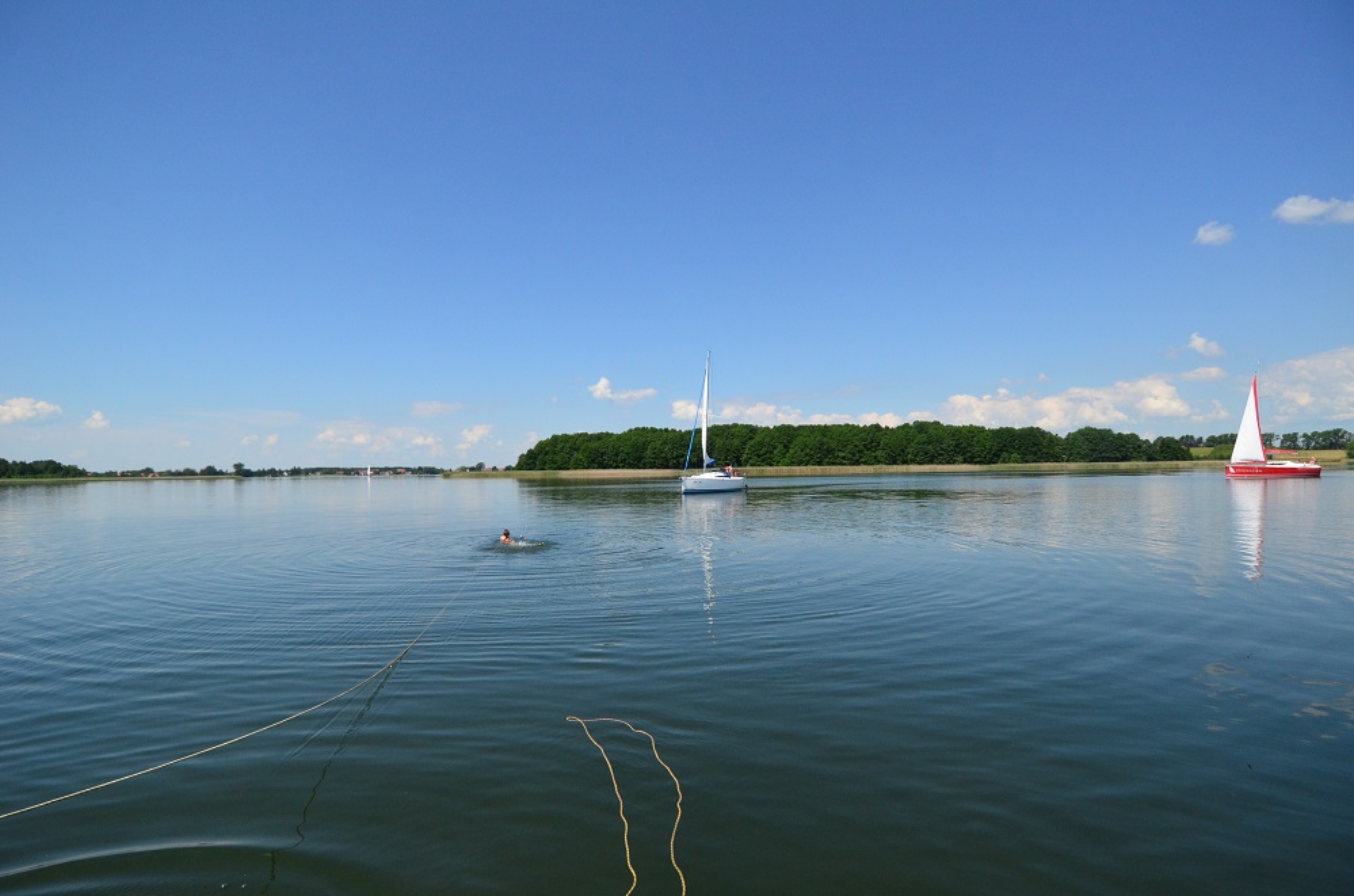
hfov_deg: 90.1
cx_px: 677
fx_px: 675
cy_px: 448
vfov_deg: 67.1
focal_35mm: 18
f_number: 5
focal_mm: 12
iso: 900
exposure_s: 1/8000
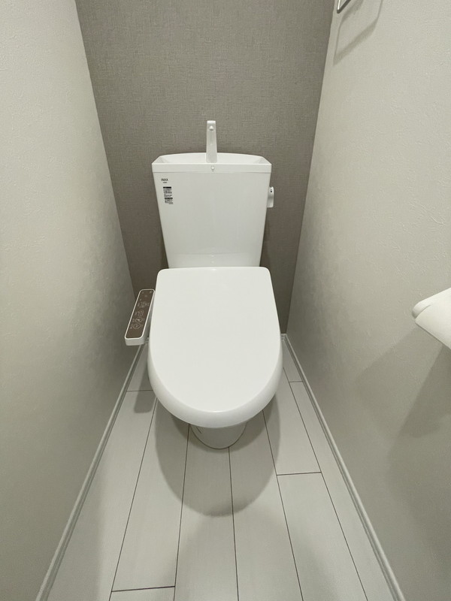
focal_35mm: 14
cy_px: 300
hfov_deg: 85.7
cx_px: 226
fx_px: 243
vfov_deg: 102.1
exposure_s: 1/100
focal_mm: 1.55
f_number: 2.4
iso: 200
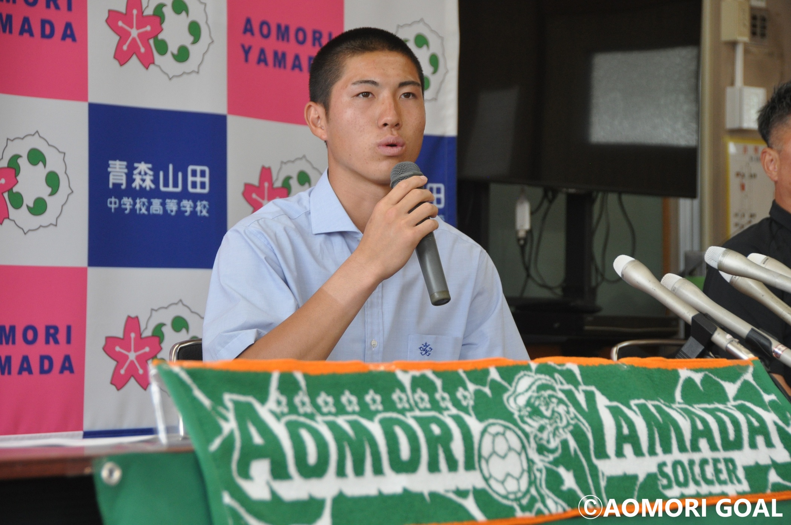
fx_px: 2699
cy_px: 262
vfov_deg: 11.1
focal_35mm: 123
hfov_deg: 16.7
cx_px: 396
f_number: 5.3
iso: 800
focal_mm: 82
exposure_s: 1/125
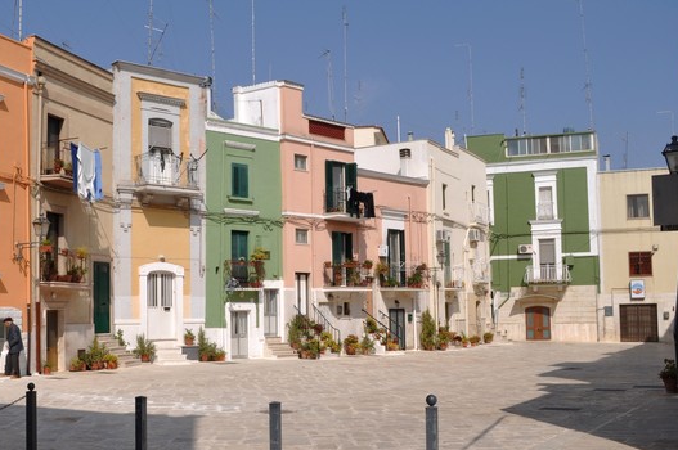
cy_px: 256
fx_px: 771
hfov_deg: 46.8
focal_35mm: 41
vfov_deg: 32.5
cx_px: 235
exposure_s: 1/160
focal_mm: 18
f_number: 16
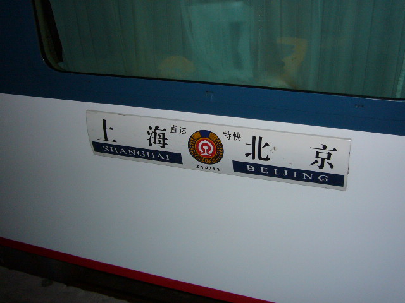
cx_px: 202
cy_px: 152
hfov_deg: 46.8
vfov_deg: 36.0
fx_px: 468
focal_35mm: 40
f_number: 2.8
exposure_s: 1/30
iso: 100
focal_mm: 4.7
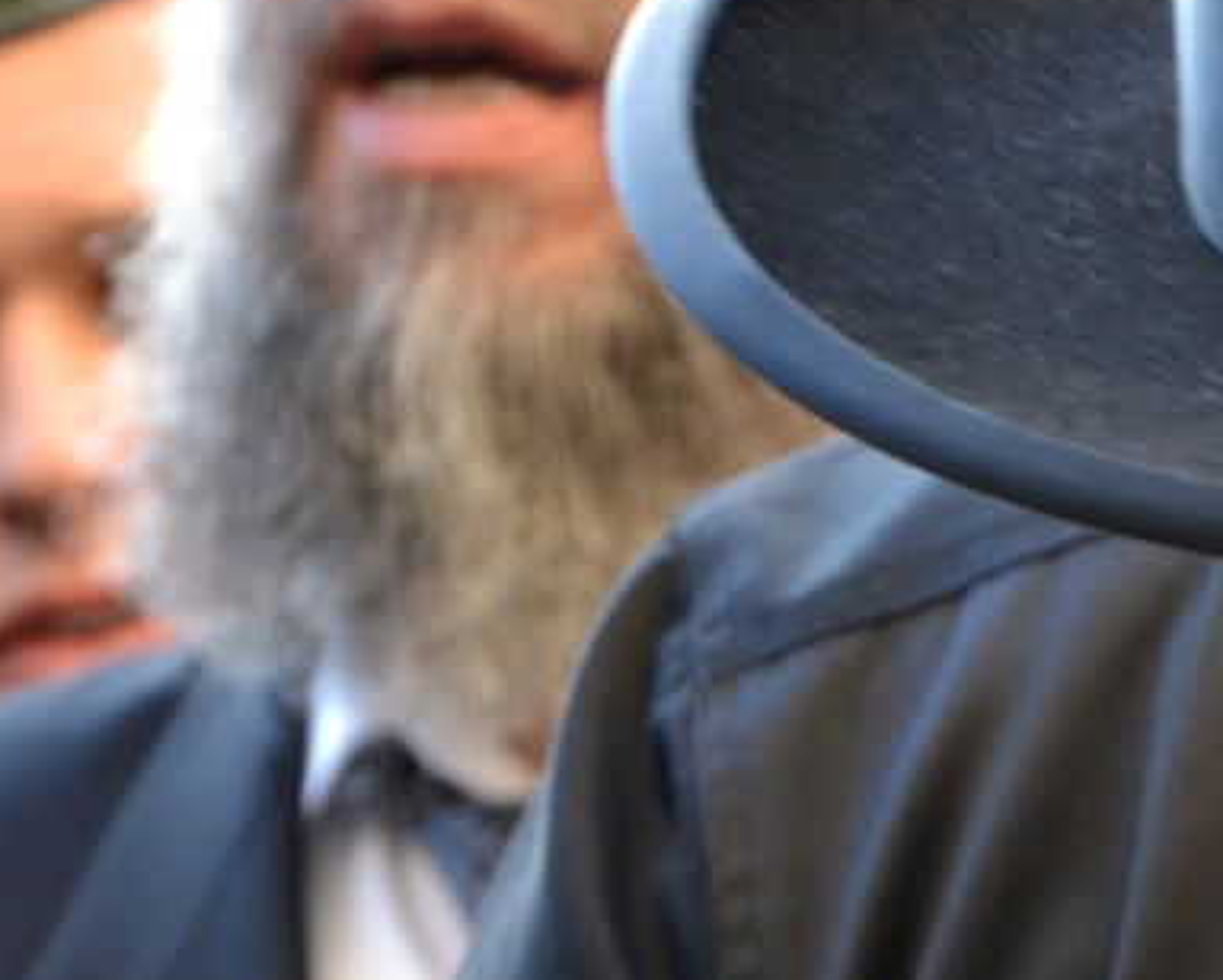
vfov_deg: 2.9
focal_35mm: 540
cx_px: 1696
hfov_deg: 3.6
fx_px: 19550
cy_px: 1237
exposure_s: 1/60
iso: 400
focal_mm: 105
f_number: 5.6
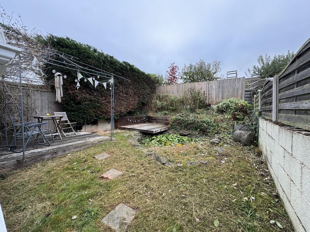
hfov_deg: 102.1
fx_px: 125
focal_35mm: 14
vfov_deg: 85.7
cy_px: 116
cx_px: 155
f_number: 2.2
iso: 80
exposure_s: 1/99
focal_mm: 2.22
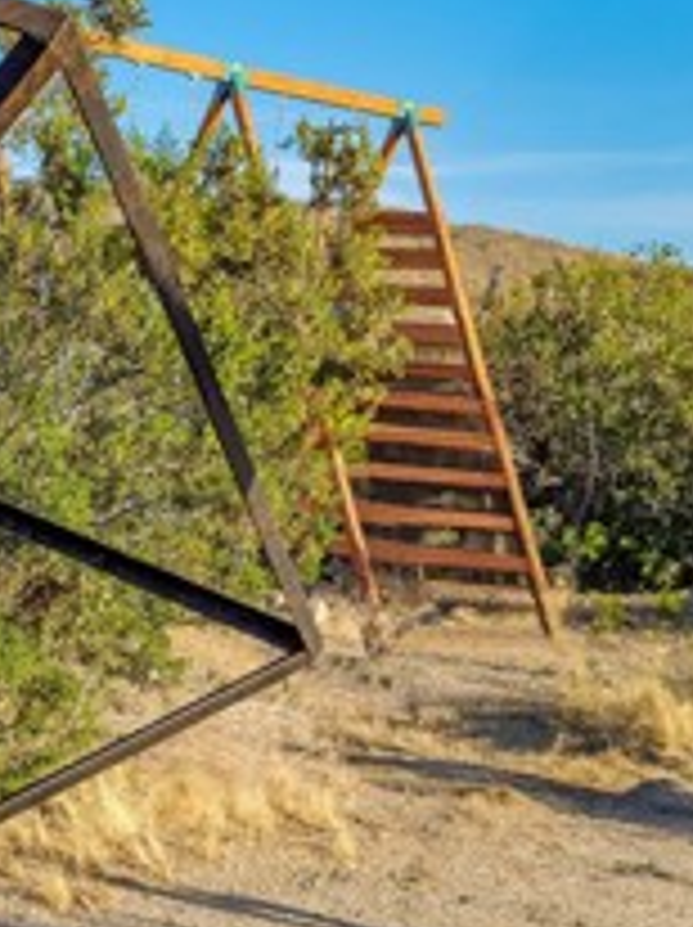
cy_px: 450
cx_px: 9
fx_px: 2327
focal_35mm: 87
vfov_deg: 22.5
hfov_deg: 16.6
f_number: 2
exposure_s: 1/520
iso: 25
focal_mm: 5.9
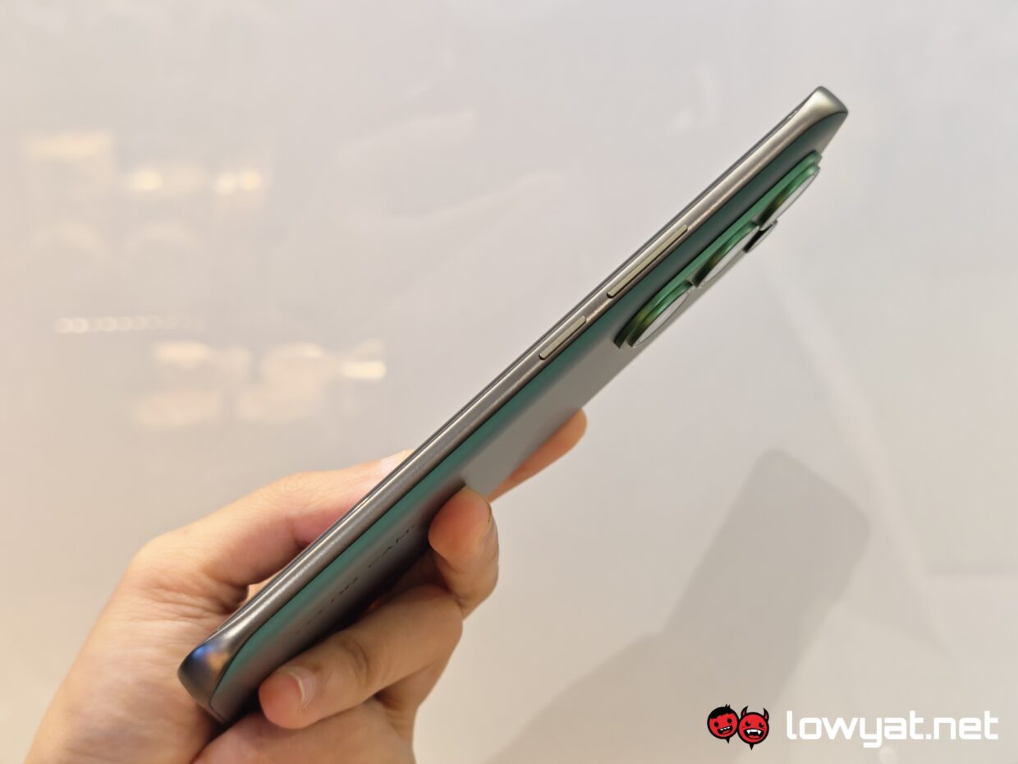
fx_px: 1353
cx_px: 509
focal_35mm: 46
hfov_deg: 41.2
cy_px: 382
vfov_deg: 31.5
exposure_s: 1/50
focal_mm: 5.4
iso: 100
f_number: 1.6
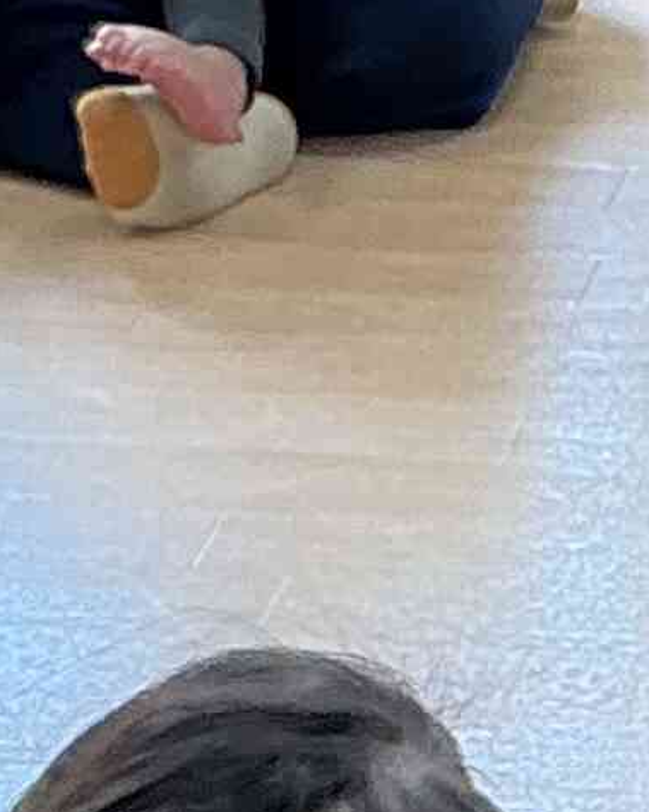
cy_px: 1398
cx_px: 1776
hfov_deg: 6.0
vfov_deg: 7.8
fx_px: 5788
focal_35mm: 241
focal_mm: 3
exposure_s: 1/120
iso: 32
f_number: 1.8
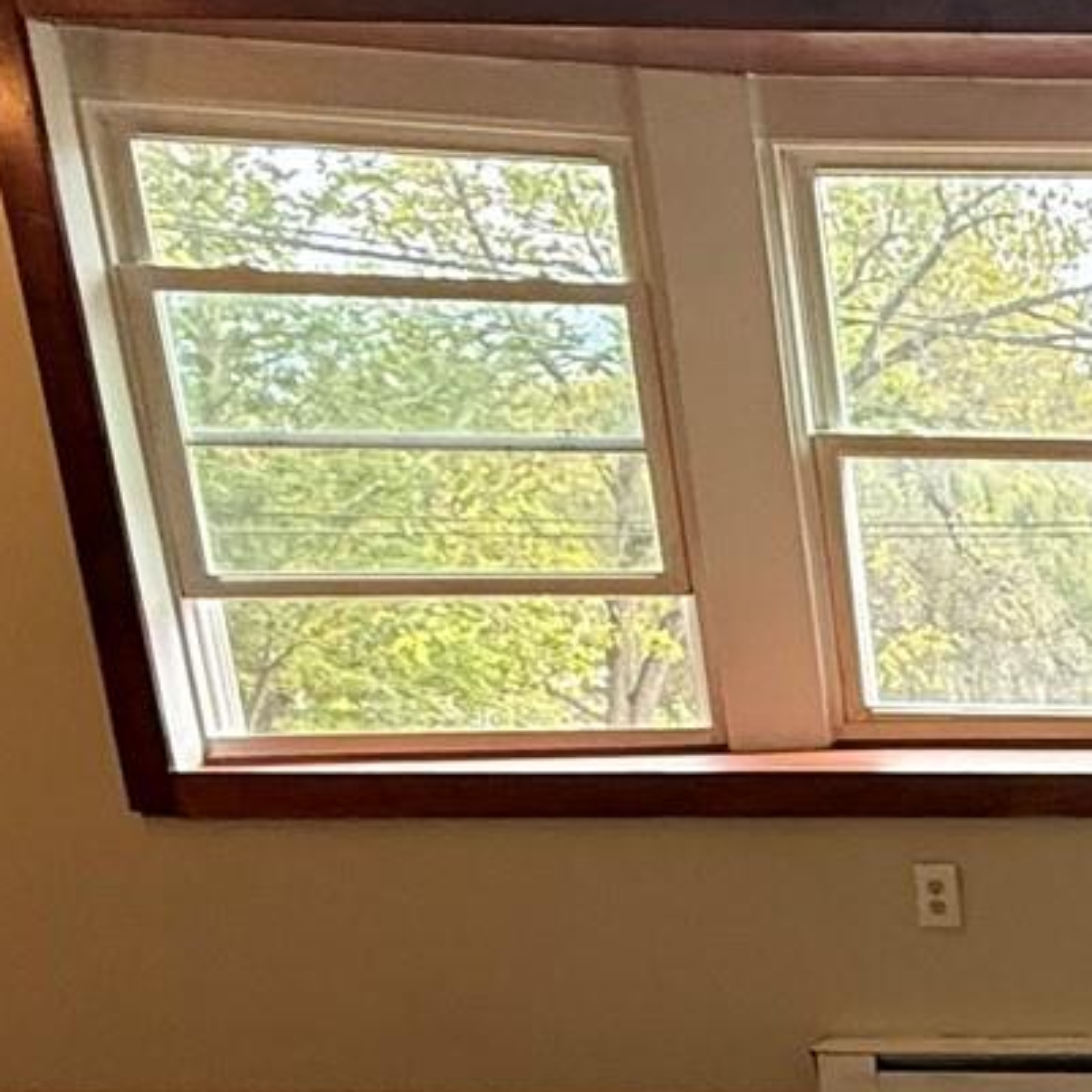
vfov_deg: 26.0
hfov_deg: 19.8
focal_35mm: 63
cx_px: 1988
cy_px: 1078
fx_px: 2248
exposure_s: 1/120
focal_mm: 2.22
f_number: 2.2
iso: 160
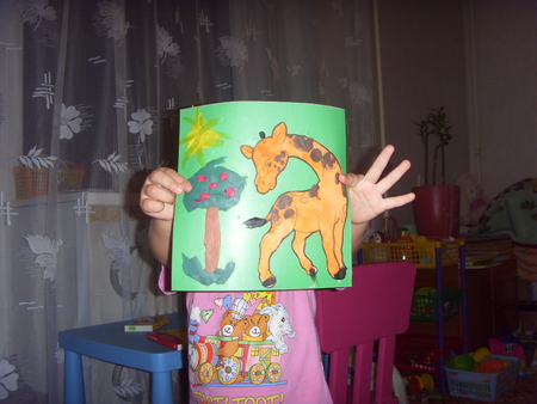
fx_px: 605
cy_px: 202
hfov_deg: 47.8
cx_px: 268
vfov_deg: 36.9
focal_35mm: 39
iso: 100
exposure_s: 1/45
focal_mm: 6.6
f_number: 3.5
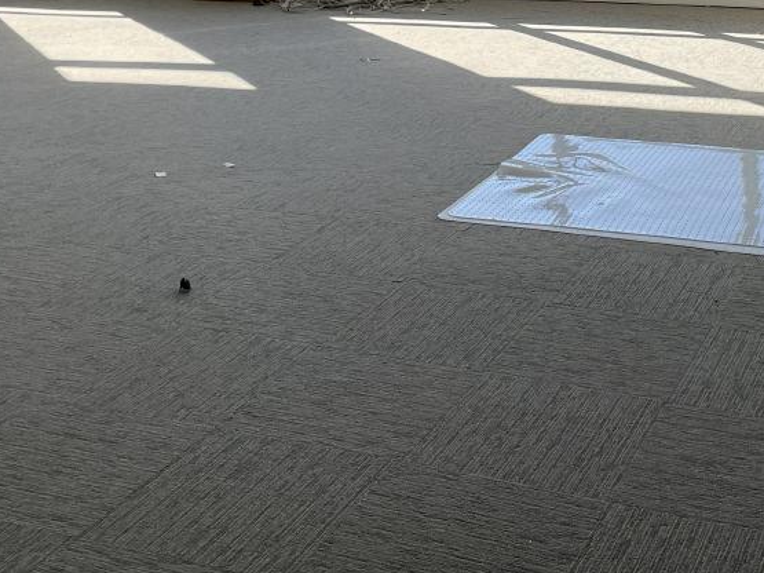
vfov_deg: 23.0
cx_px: 534
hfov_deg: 31.8
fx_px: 1324
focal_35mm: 60
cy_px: -55
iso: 32
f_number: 1.6
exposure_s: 1/545
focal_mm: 4.2
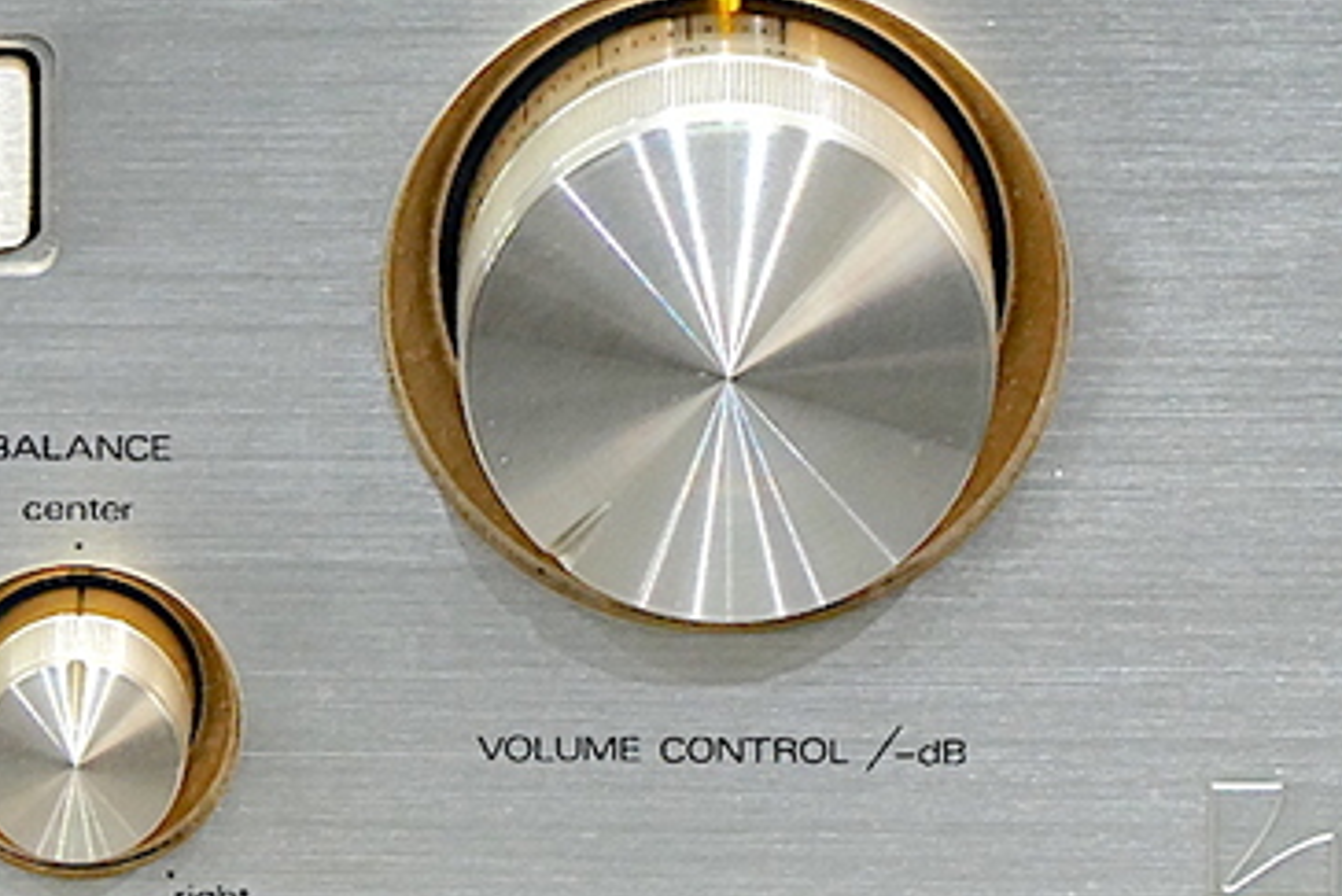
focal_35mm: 507
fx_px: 18906
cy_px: 428
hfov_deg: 4.1
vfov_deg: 2.7
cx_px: -136
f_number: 5.6
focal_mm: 33.2
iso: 200
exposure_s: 1/10
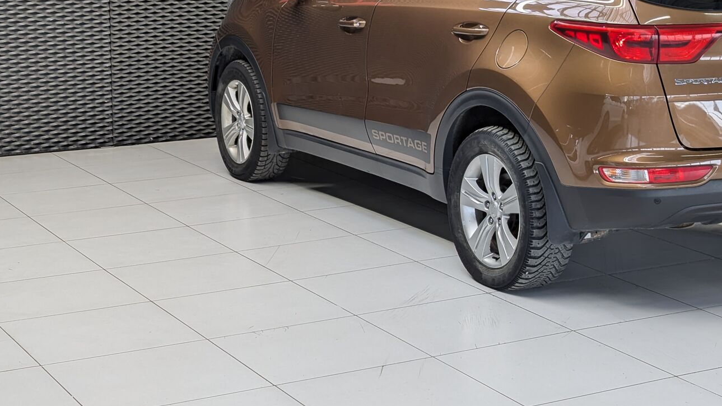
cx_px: 479
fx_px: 1493
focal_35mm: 78
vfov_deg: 15.4
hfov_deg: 27.0
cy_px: 62
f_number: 1.85
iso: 41
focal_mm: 6.81
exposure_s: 1/116
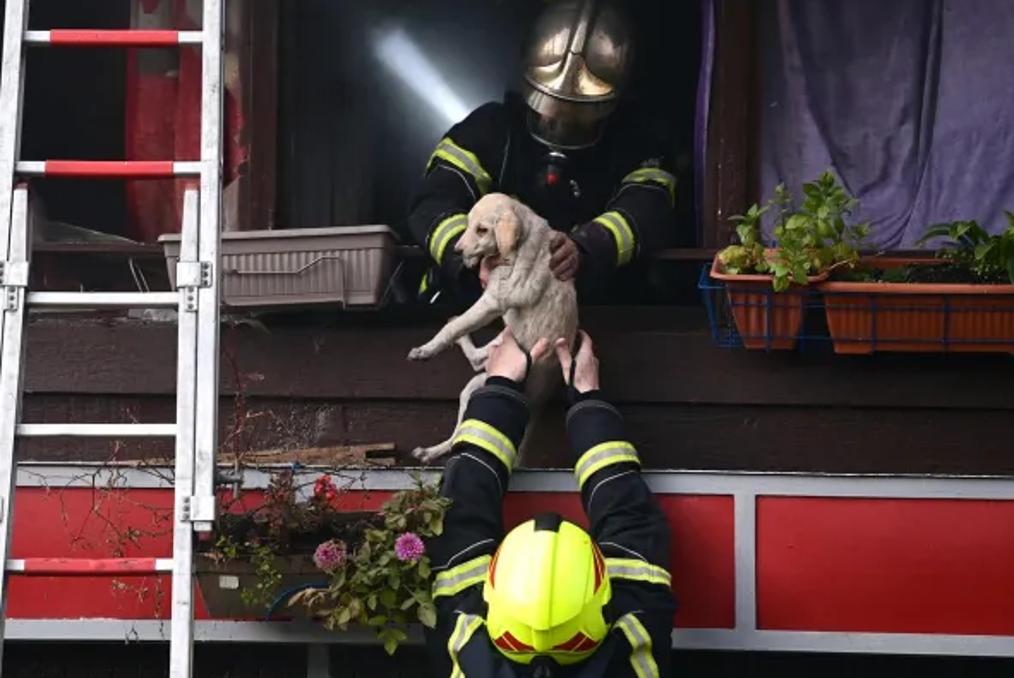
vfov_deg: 5.4
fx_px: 7244
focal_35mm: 257
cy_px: 318
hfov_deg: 8.0
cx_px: 419
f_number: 2.8
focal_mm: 200
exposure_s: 1/1600
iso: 500
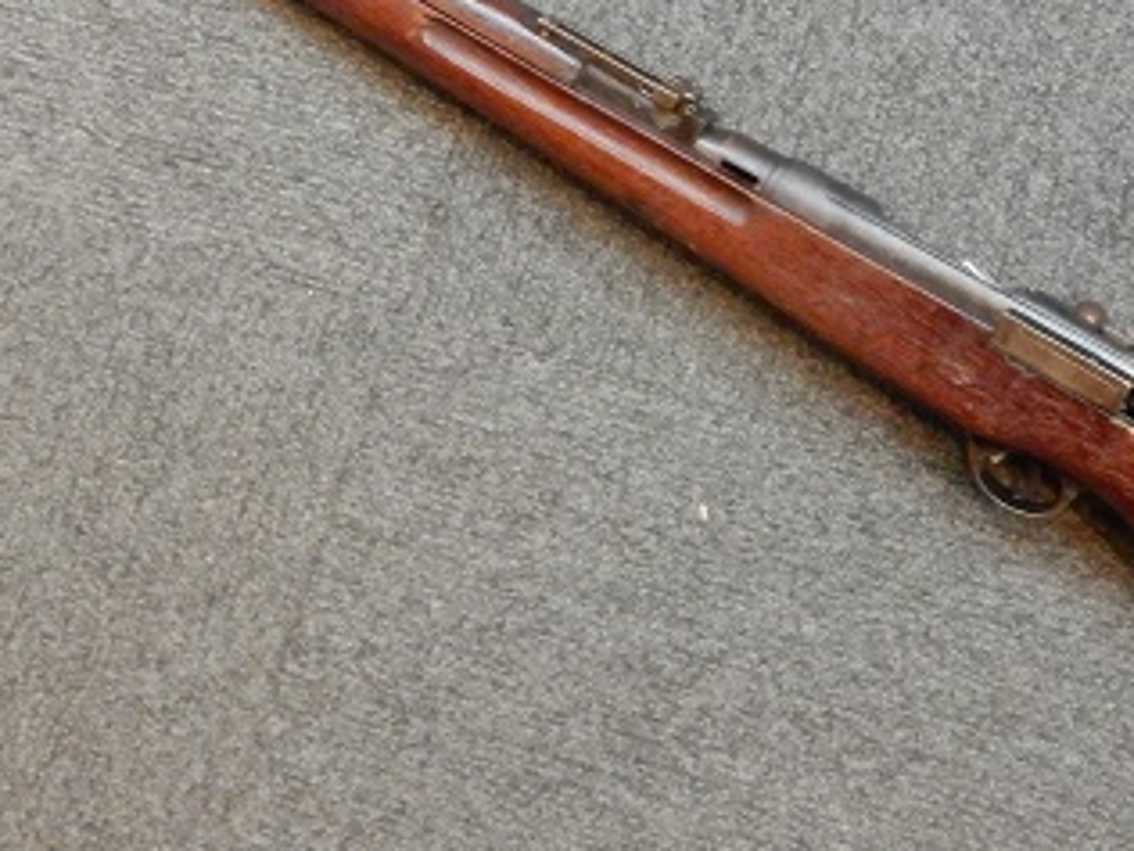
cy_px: 278
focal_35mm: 74
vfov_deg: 19.8
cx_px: 667
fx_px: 2424
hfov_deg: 26.3
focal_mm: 6.4
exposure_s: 1/6
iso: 800
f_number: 4
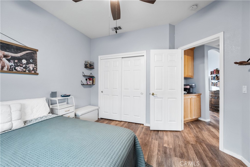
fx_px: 97
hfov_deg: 104.2
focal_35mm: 14
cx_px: 125
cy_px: 84
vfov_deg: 81.2
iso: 100
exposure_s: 1.6
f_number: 8
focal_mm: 14
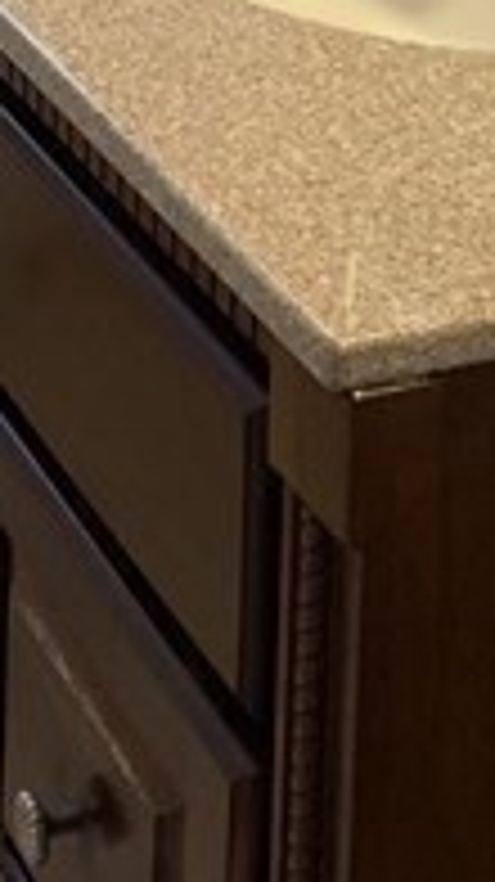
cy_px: -616
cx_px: -144
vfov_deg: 16.6
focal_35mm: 111
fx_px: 2595
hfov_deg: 10.7
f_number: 1.8
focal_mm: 4.25
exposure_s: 1/120
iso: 125
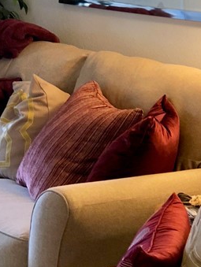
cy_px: 106
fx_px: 1329
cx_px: 92
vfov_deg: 11.5
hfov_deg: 8.6
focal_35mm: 172
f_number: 2.8
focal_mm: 6.6
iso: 200
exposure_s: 1/60
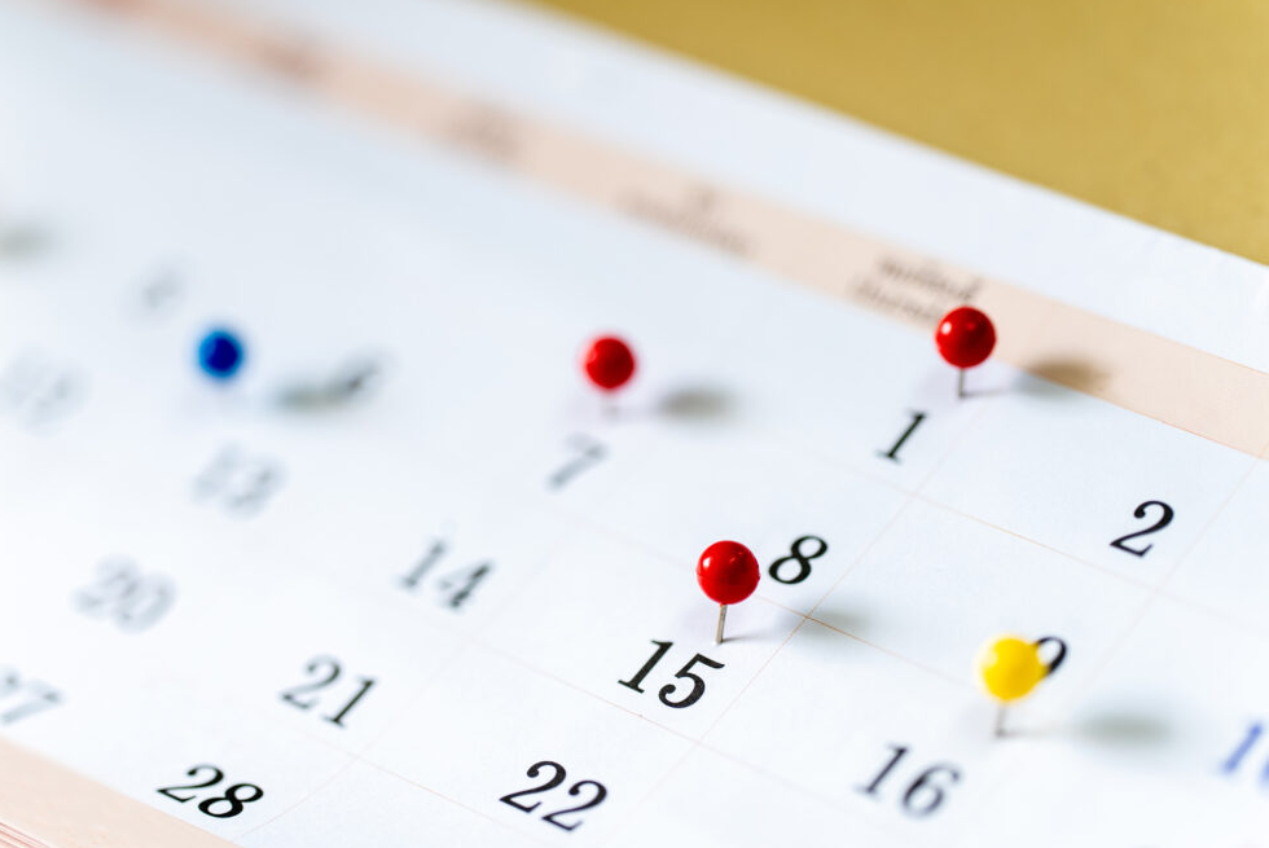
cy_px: 427
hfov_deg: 14.5
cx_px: 647
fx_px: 4974
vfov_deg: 9.7
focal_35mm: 141
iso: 200
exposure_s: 1/160
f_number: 2
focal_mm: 135
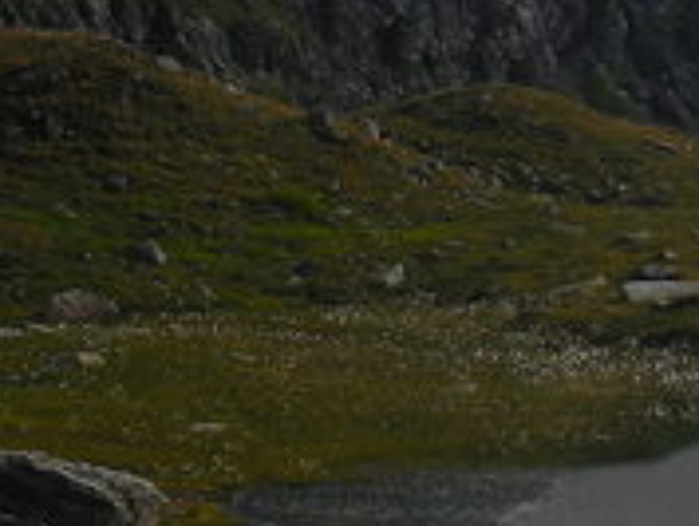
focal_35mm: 122
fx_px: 2465
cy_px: 194
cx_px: 707
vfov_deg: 12.2
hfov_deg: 15.8
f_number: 7.8
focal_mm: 6.3
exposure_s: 1/640
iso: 100
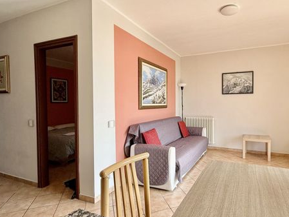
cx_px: 176
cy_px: 108
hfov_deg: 75.4
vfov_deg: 61.0
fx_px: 184
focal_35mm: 22
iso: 50
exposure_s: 1/274
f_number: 2.2
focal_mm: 2.22
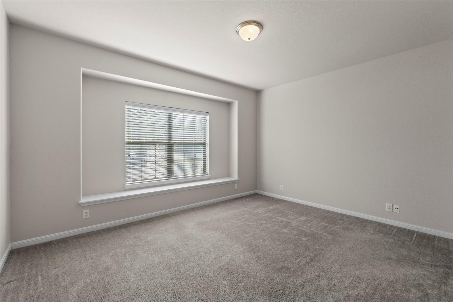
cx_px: 226
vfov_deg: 77.3
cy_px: 151
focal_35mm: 15
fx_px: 189
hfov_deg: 100.4
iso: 250
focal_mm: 10
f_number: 11
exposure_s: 1/2.5
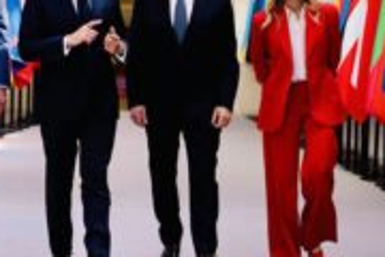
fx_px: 1572
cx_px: 195
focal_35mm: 147
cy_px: 46
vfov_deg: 9.3
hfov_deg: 14.0
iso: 160
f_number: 2
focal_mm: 66
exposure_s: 1/640
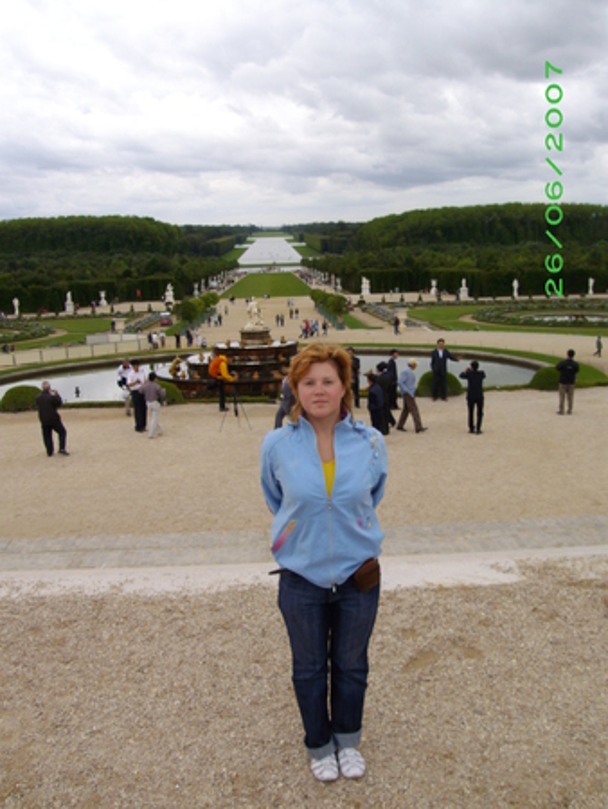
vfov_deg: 51.3
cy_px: 404
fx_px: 842
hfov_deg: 39.7
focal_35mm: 36
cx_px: 304
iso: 80
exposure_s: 1/250
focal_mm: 6
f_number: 4.8
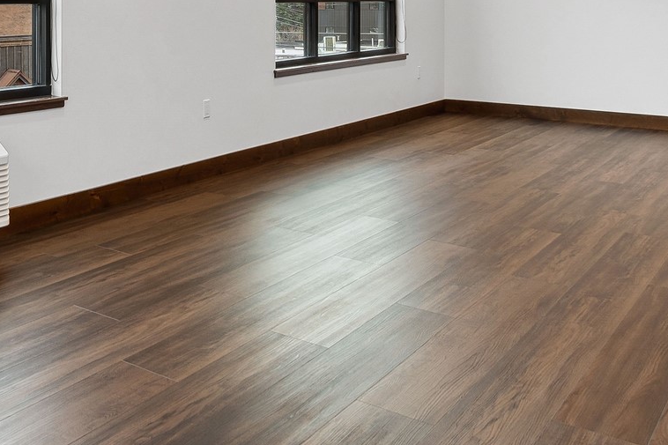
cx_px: 94
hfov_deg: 42.5
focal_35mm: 43
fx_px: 798
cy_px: -15
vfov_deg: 28.9
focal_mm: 10
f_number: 6.3
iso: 100
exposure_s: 1/8
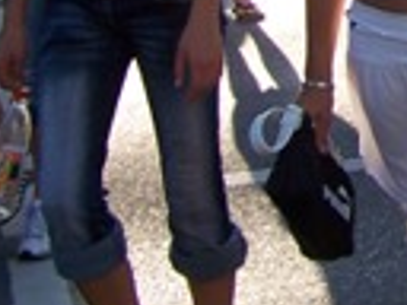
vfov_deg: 7.6
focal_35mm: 190
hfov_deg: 9.8
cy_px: -254
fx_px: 2234
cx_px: 763
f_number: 2.8
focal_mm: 6.3
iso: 80
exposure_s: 1/500
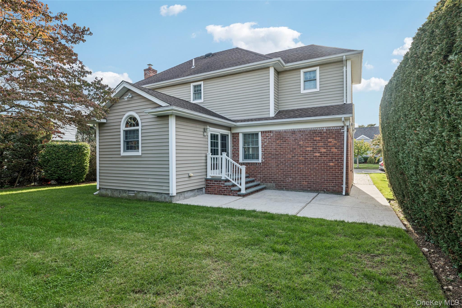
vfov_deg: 64.5
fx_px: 244
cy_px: 154
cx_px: 231
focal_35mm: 19
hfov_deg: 86.9
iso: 125
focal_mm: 19
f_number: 8
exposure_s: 1/80
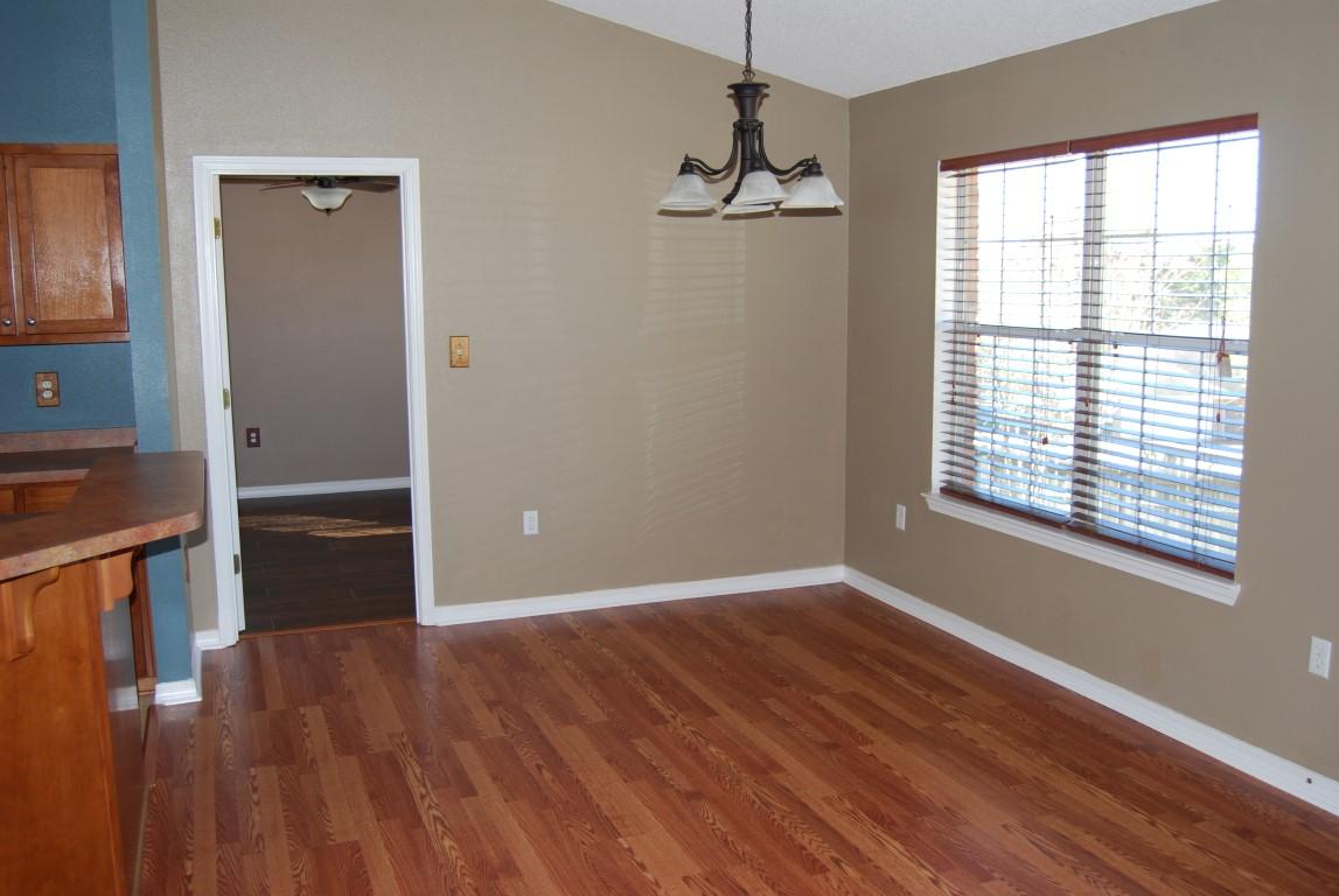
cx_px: 670
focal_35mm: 33
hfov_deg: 57.2
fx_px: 1229
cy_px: 448
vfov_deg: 40.1
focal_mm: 22
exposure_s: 1/60
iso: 200
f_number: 3.8
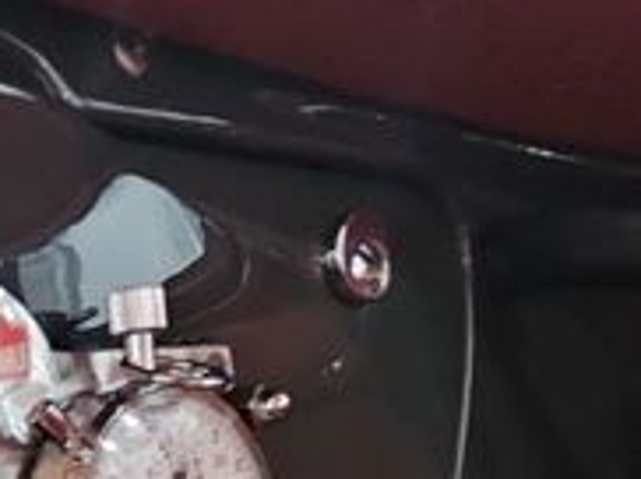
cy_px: 507
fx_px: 1017
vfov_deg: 24.9
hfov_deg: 28.2
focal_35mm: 55
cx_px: -215
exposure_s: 1/24
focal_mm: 2.2
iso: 1000
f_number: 2.2
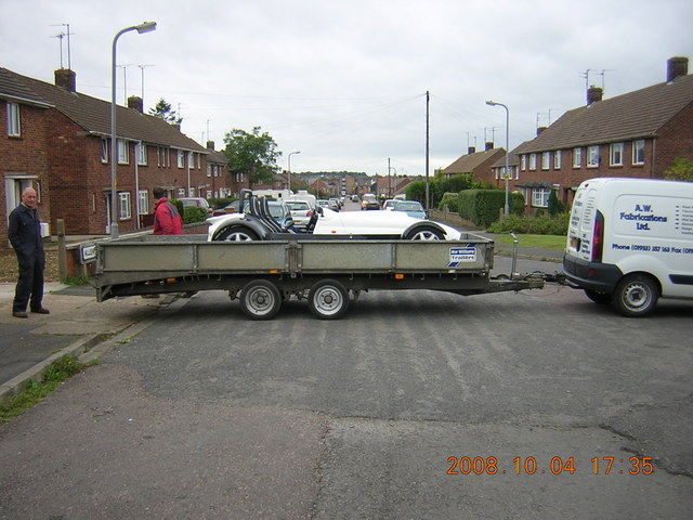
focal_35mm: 36
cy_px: 260
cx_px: 346
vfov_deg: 39.7
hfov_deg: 51.4
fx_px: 721
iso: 100
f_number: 2.6
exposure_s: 1/135
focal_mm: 4.7
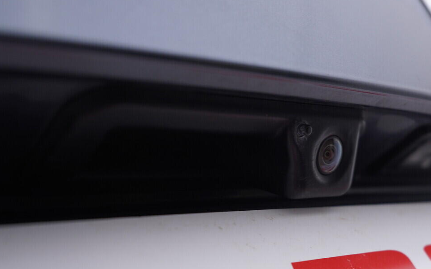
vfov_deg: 23.5
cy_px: 174
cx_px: 304
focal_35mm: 55
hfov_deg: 36.3
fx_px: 646
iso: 125
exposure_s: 1/60
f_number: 4
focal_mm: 24
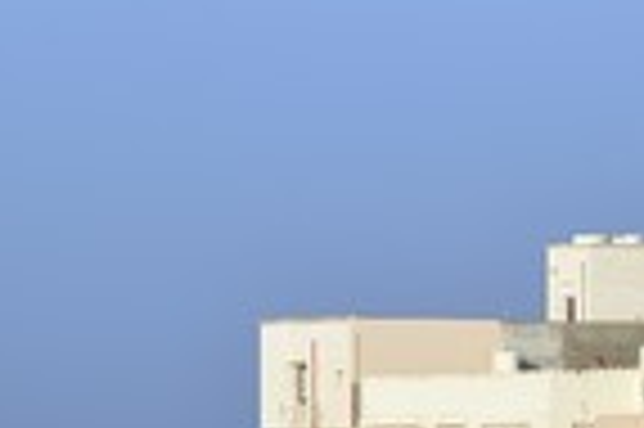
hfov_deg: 4.0
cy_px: 423
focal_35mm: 514
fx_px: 9184
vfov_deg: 2.7
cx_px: 394
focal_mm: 175
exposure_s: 1/320
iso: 200
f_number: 11
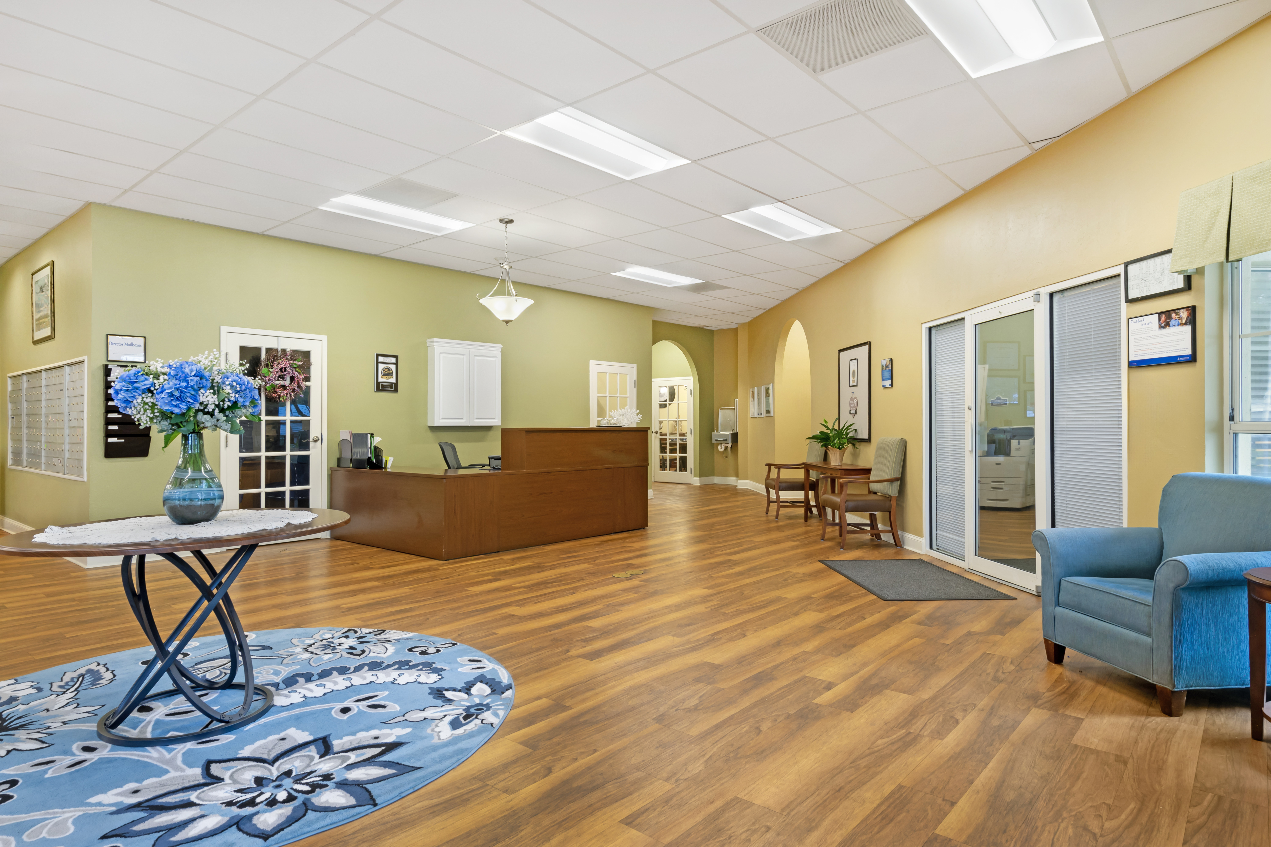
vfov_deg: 61.9
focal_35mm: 20
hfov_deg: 84.0
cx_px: 636
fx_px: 706
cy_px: 424
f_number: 11
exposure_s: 1/30
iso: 400
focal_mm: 20
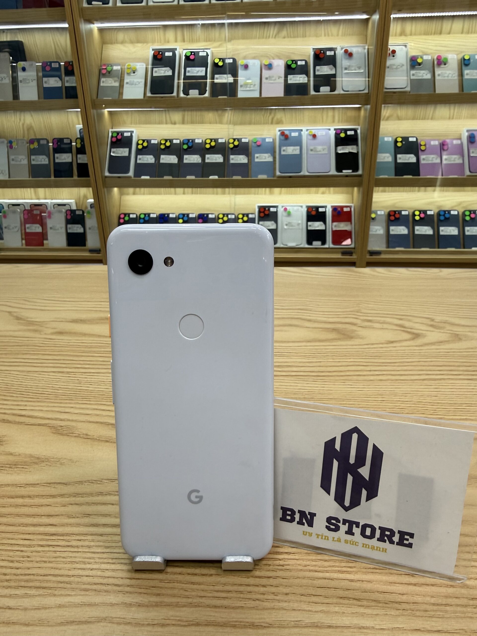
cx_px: 238
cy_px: 318
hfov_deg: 56.8
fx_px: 441
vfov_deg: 71.6
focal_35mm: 24
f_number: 2.2
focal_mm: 2.22
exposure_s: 1/120
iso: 64
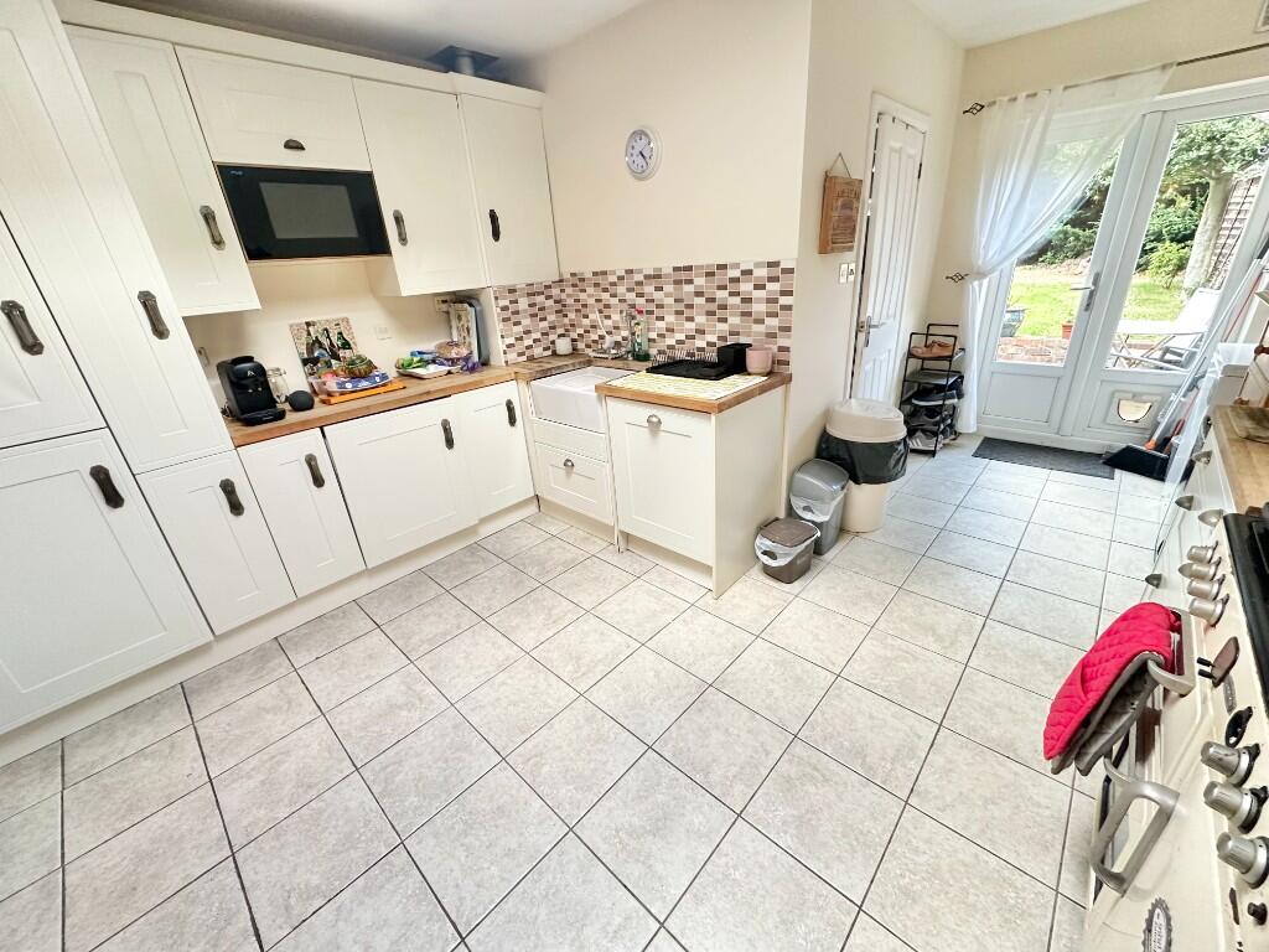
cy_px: 476
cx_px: 634
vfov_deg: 85.7
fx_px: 513
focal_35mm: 14
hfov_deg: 102.1
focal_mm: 2.22
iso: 320
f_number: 2.2
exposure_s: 1/50
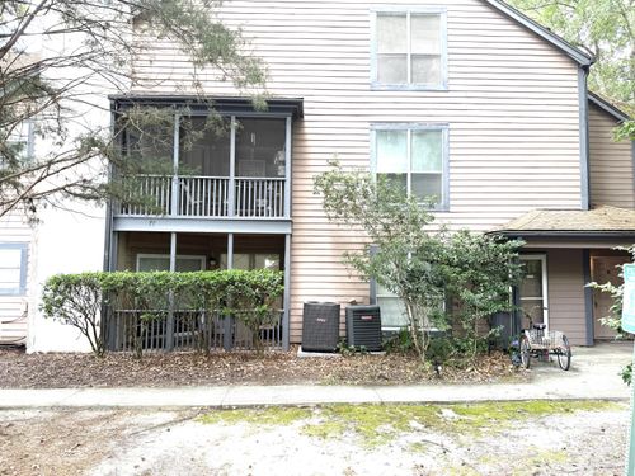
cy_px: 238
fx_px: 440
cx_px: 318
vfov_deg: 56.8
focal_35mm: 24
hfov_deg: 71.6
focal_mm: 6.76
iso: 64
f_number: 1.78
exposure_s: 1/121
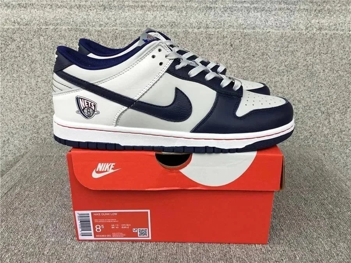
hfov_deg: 58.4
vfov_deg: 45.4
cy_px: 132
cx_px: 176
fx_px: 314
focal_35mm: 31
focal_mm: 3.3
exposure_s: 1/50
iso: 25
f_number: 2.4
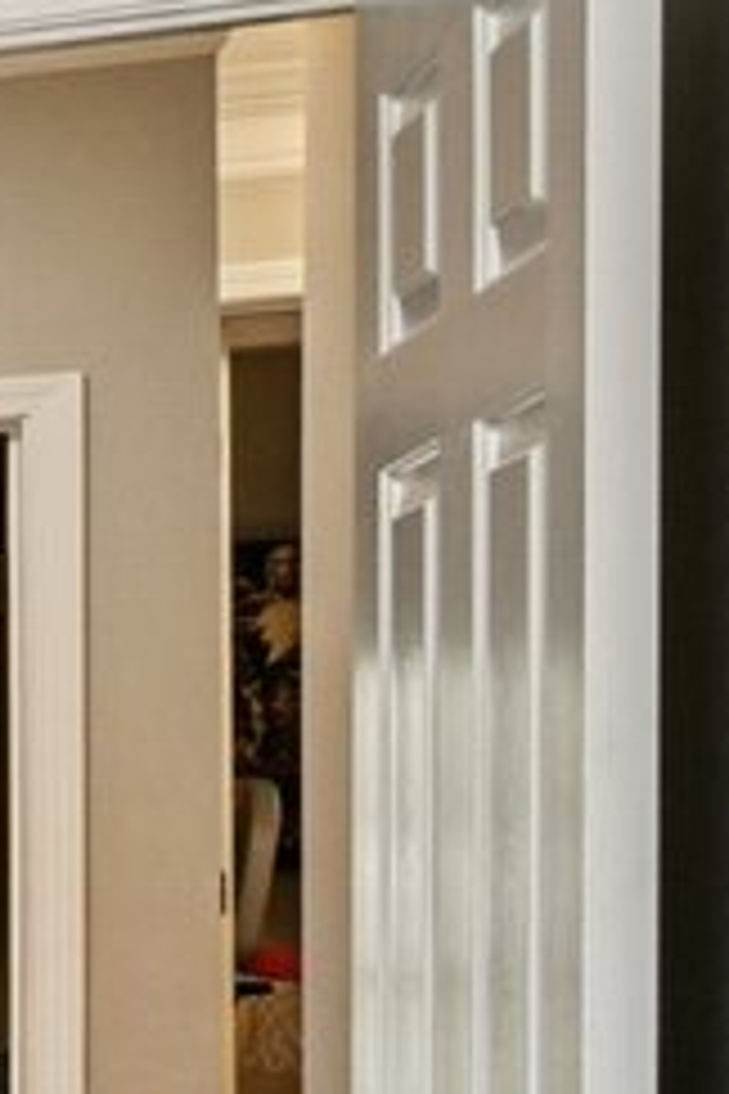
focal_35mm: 118
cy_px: 1078
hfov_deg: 5.5
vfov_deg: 17.0
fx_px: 3584
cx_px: -3452
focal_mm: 14
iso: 140
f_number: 8
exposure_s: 1/15
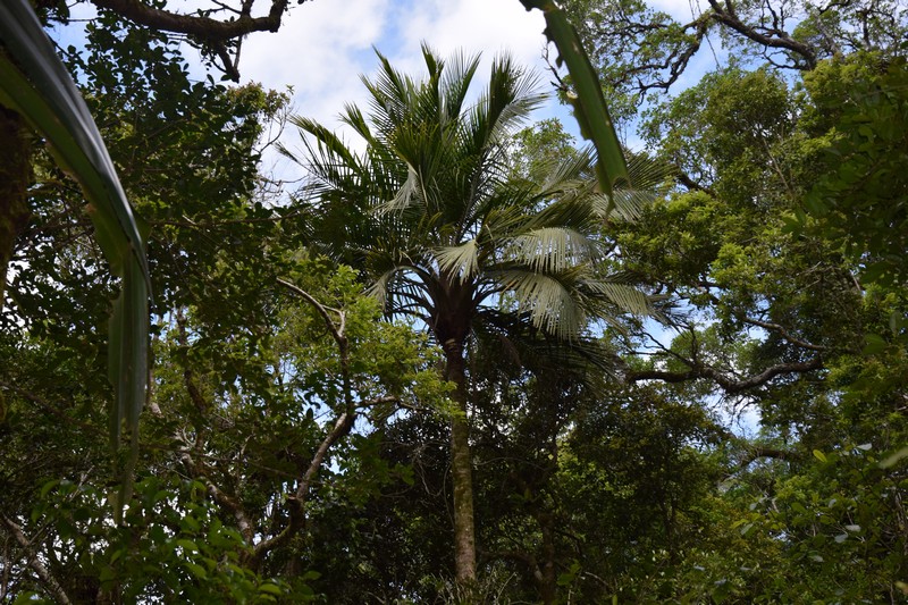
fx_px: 1437
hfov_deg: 35.1
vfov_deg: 23.8
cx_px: 454
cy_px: 302
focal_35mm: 57
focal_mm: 38
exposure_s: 1/160
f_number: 6.3
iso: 100
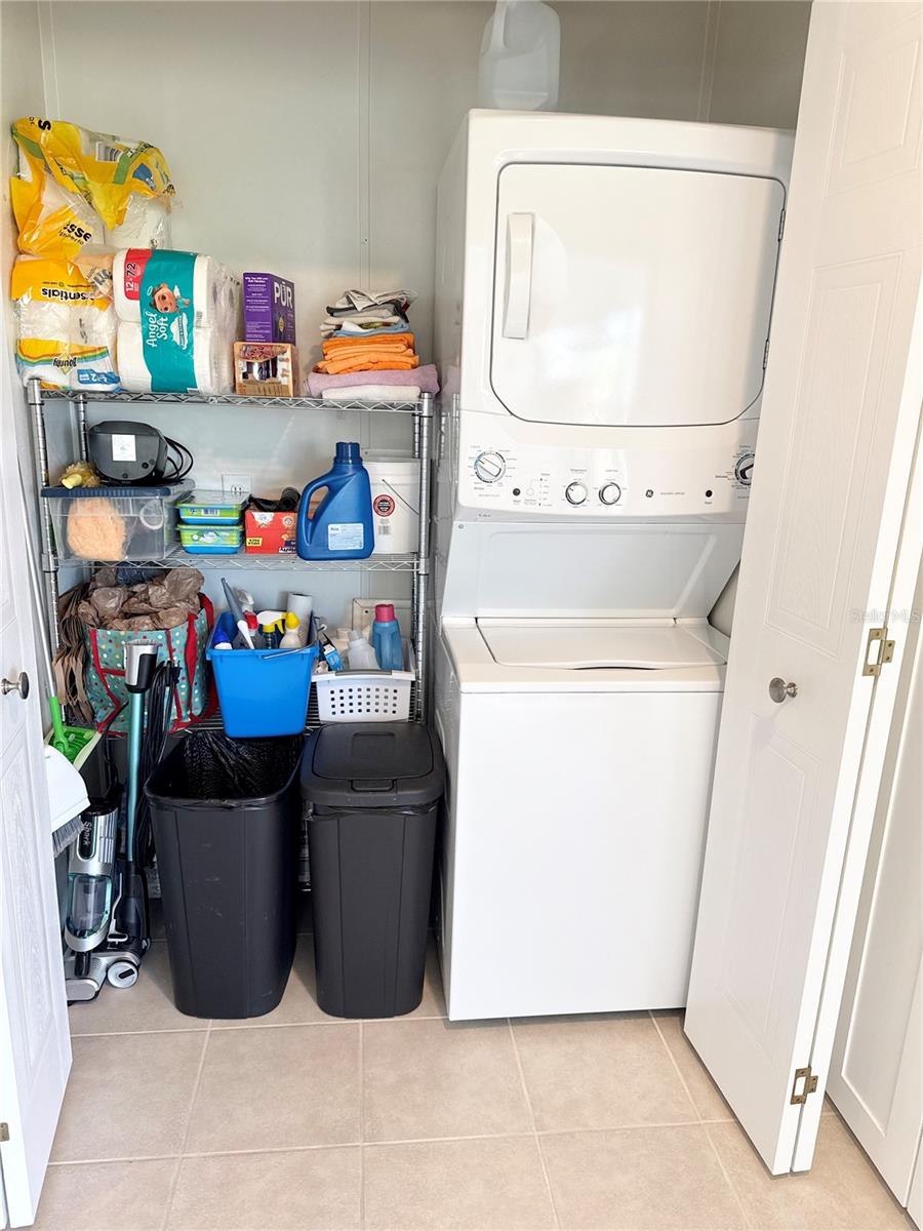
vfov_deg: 71.6
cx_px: 462
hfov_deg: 56.8
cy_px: 616
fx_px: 853
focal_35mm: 24
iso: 160
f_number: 1.78
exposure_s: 1/120
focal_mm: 6.76
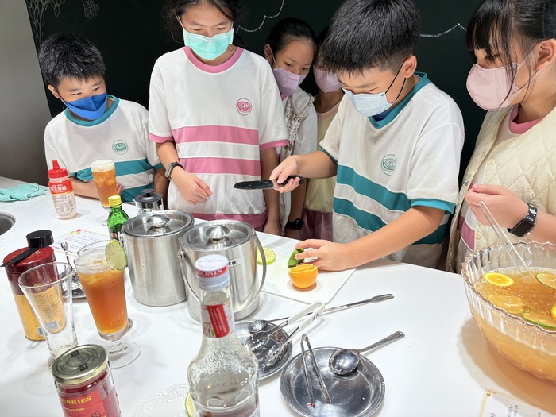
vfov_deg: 53.1
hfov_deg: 67.3
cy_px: 208
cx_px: 278
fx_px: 418
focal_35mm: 26
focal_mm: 5.96
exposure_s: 1/138
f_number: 1.6
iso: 64
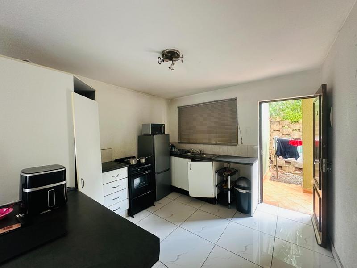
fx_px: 144
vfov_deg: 85.7
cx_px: 178
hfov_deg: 102.1
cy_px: 134
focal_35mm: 14
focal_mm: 2.22
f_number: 2.2
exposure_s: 1/50
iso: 640
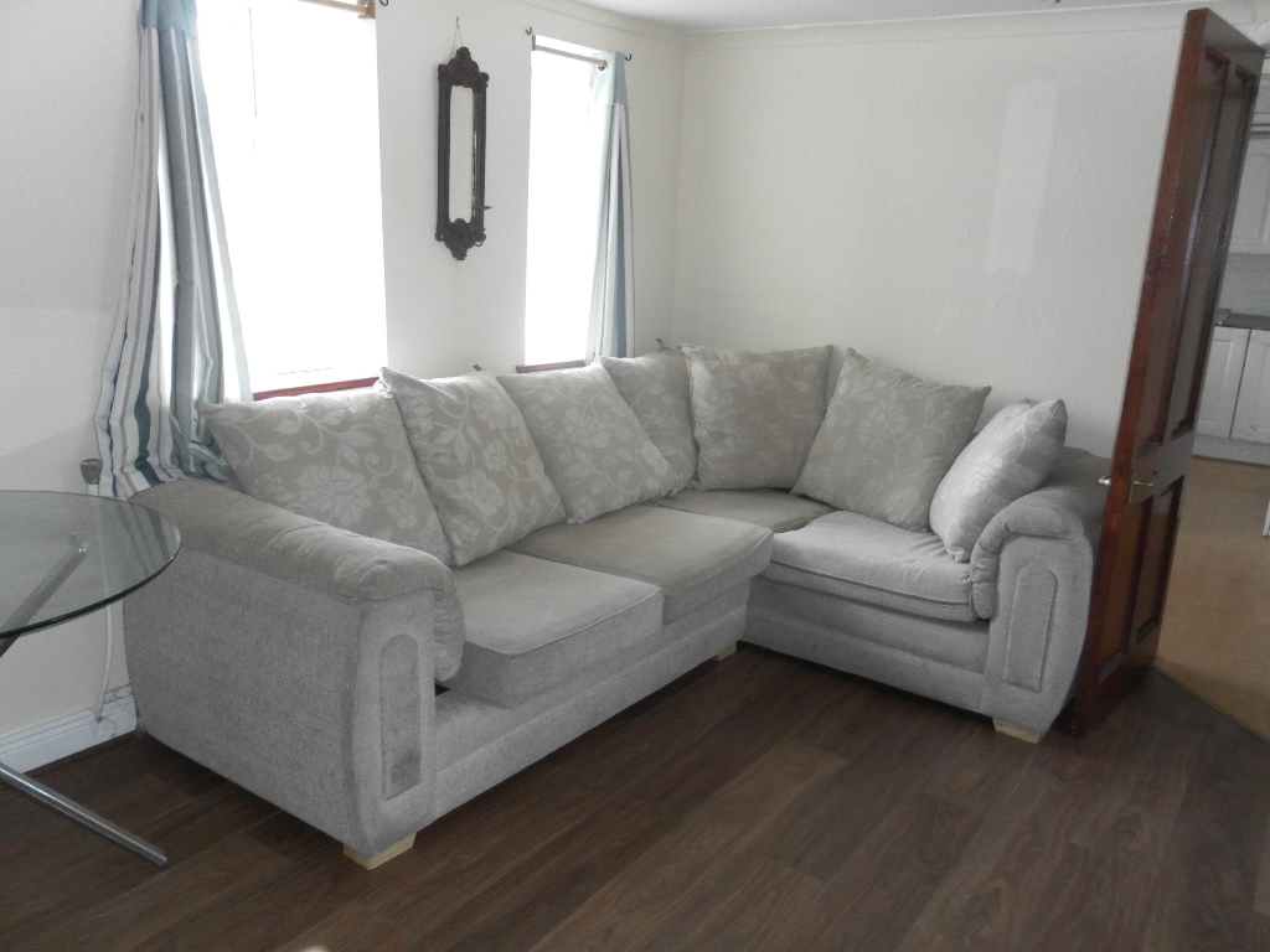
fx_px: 1027
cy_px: 476
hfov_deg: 63.4
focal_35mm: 28
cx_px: 635
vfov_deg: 49.7
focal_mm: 4.9
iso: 200
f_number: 3.2
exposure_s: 1/50
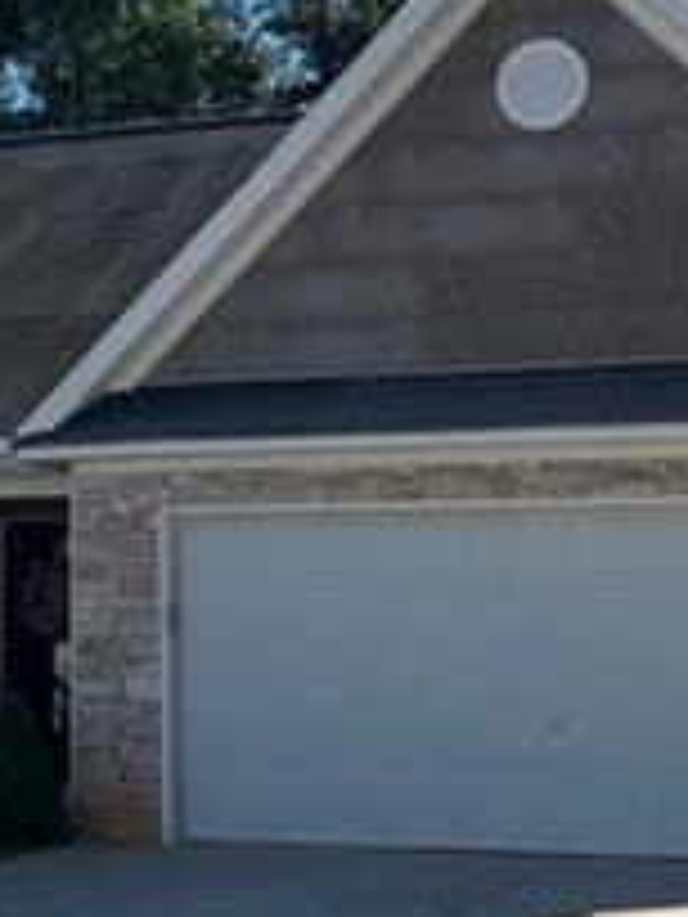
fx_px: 2491
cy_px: 458
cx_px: -18
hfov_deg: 15.4
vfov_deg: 20.9
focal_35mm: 94
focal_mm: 5.1
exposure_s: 1/2786
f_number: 1.6
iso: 32
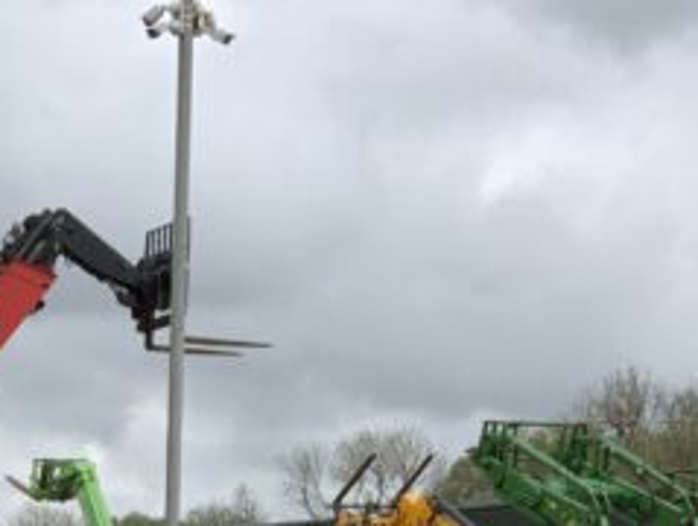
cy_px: 979
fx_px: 2504
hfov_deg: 15.4
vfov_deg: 11.1
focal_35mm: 124
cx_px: -114
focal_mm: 3
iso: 16
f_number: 1.8
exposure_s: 1/1076
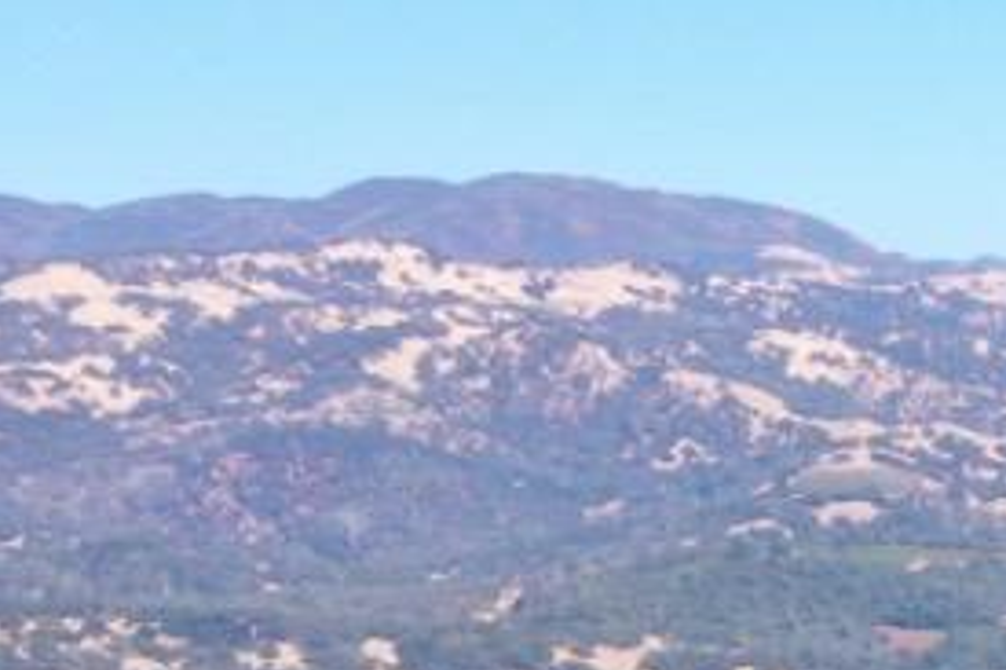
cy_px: 1702
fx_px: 4273
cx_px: 2619
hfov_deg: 10.8
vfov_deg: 8.1
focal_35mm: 153
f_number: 5.6
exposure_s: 1/320
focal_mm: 10.26
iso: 100
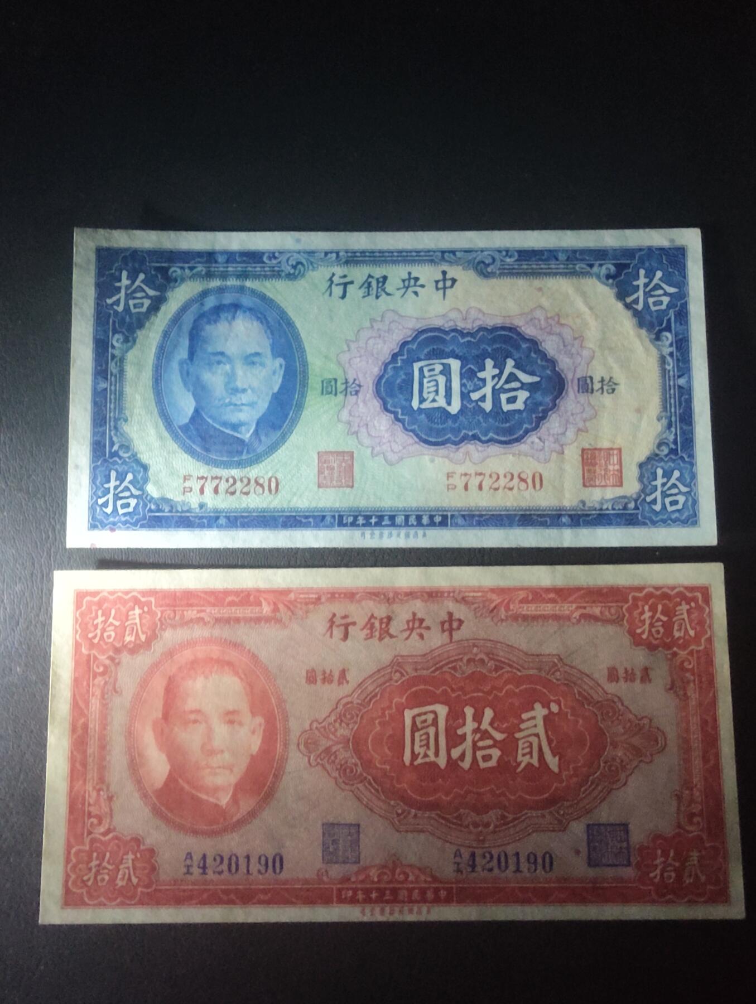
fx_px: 1453
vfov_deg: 38.1
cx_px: 378
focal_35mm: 50
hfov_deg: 29.2
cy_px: 502
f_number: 2.2
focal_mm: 3.42
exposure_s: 1/100
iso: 640
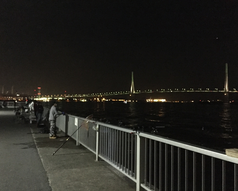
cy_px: 96
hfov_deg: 57.2
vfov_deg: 47.1
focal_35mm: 31
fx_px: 218
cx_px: 114
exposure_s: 1/15
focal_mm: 4.15
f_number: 2.2
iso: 2000
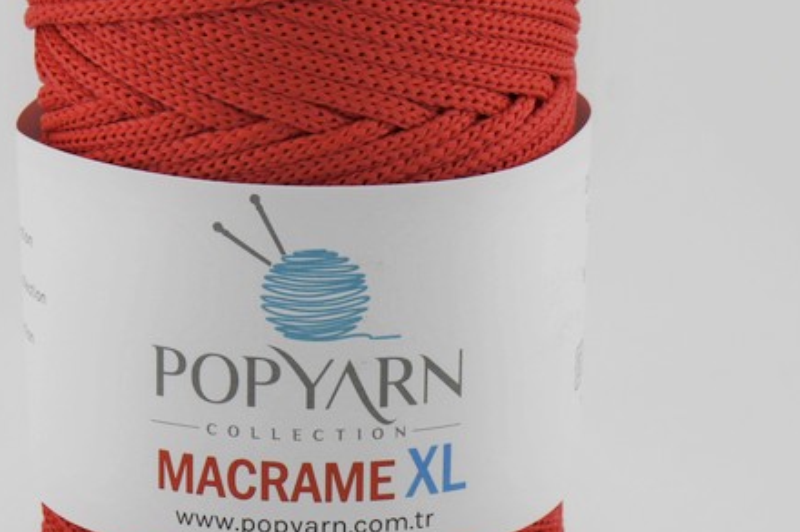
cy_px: 310
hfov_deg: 15.2
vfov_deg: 10.1
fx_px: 2999
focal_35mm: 135
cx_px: 327
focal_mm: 44
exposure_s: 1/400
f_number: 9
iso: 200
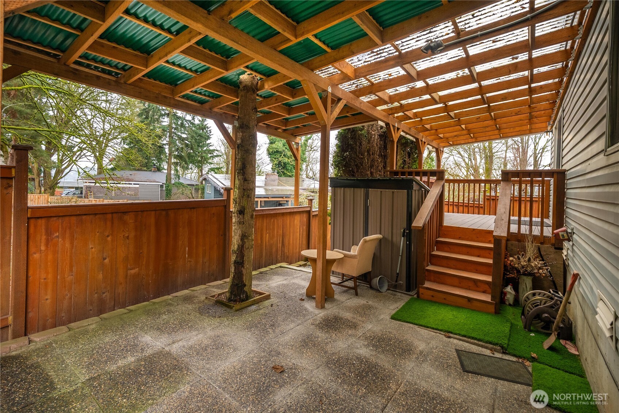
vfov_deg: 77.4
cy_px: 206
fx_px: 258
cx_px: 310
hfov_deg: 100.4
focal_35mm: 15
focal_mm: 15
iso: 400
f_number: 7.1
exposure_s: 1/30
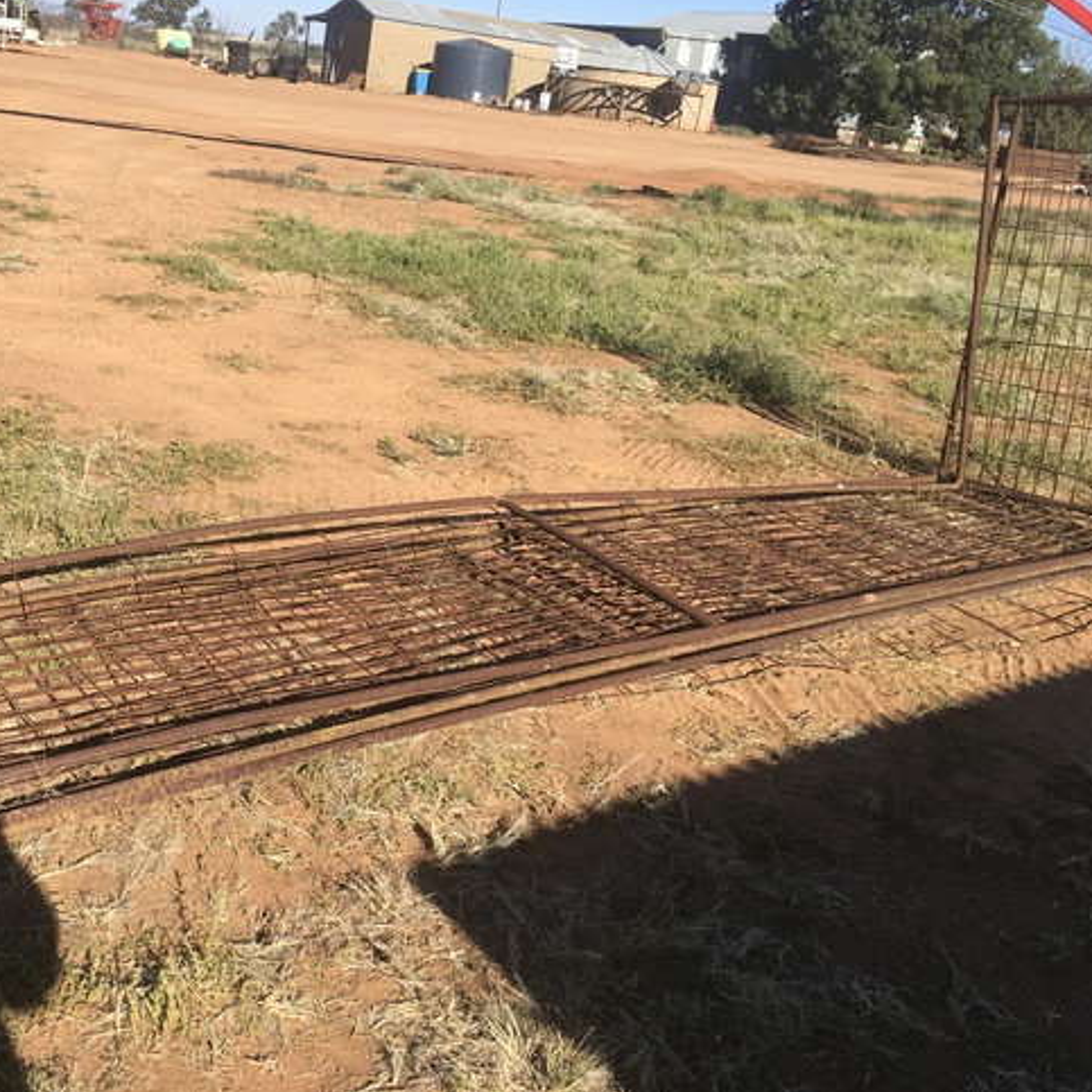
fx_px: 1249
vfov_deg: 47.2
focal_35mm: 35
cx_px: 371
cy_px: 546
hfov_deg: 46.5
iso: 25
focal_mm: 4.15
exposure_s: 1/1261
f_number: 2.2
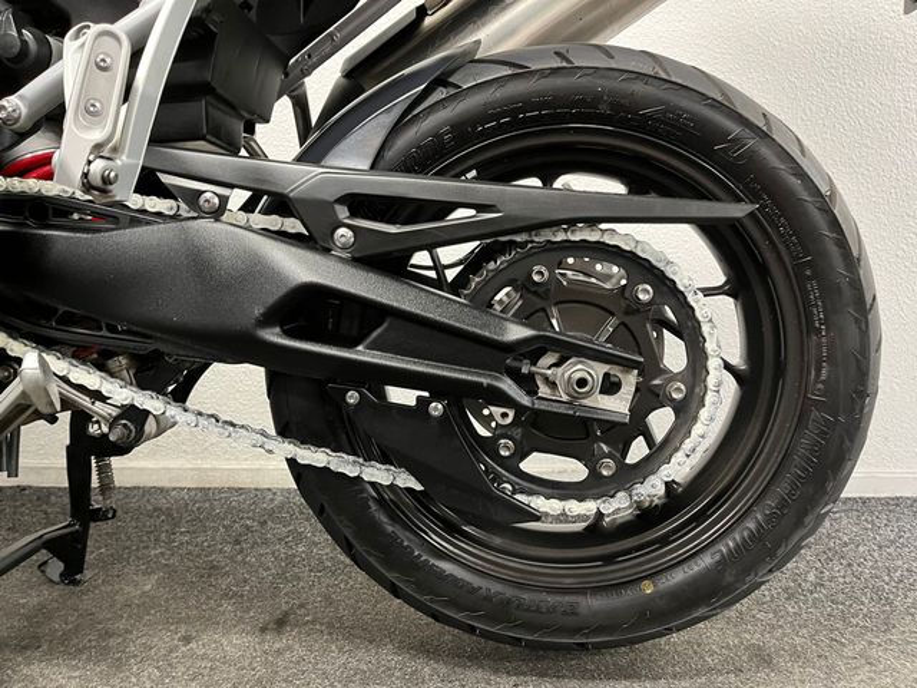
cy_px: 344
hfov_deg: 67.3
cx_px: 458
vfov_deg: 53.1
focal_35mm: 26
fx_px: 689
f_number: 1.6
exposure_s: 1/33
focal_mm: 5.1
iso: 400
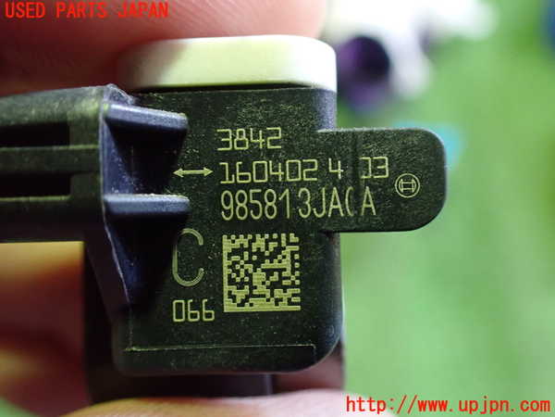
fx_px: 481
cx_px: 278
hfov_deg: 60.0
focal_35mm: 30
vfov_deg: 46.8
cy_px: 208
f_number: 2.3
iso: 800
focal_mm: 5.4
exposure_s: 1/30
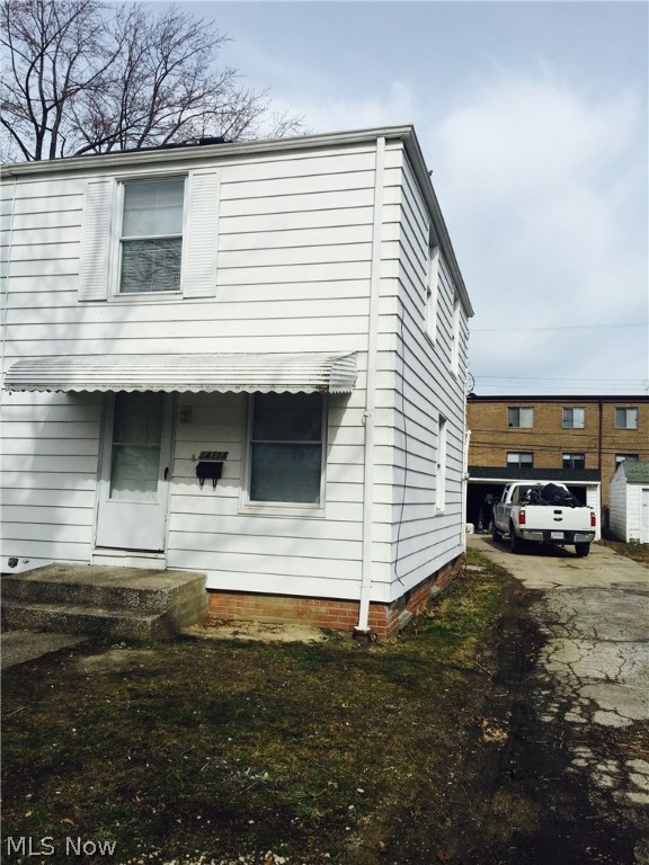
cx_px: 324
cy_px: 432
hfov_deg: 48.2
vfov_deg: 61.7
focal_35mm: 29
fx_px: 725
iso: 32
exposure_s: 1/3300
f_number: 2.2
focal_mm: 4.15
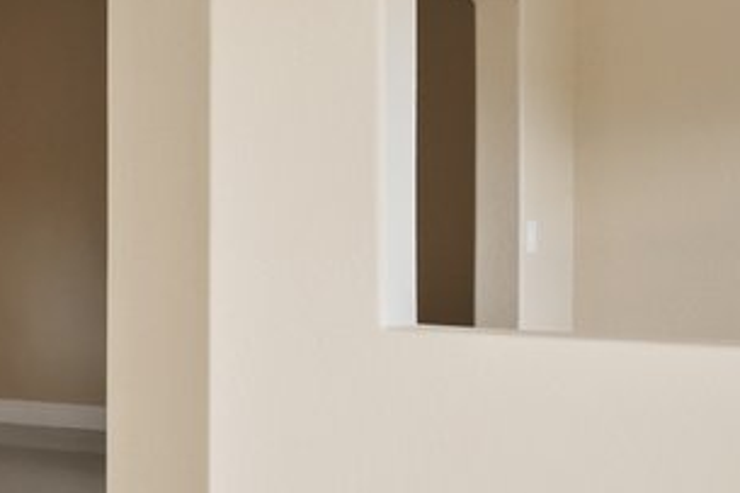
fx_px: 1931
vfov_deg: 14.5
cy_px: 243
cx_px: -328
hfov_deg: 19.3
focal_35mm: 94
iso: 200
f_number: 8
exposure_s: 1/5
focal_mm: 14
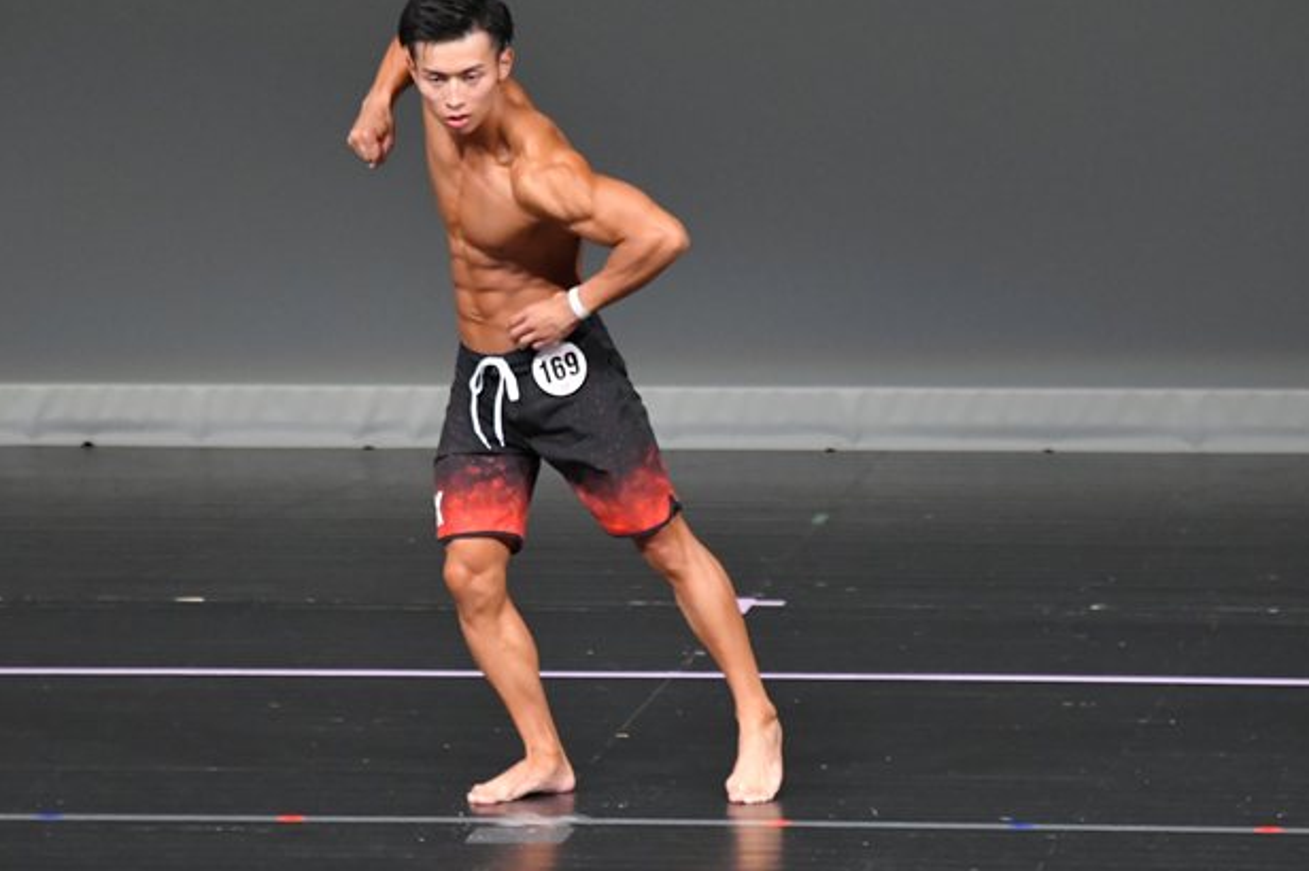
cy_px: 404
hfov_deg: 4.8
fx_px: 15772
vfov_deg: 3.2
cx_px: 649
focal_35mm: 434
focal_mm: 230
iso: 5000
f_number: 5.6
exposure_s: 1/400
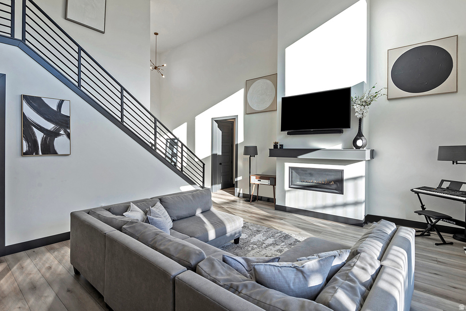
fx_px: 220
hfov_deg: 93.3
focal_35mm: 17
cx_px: 233
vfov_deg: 70.5
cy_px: 156
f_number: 7.1
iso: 50
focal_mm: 17
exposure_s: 1/30
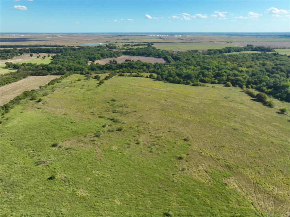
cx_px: 145
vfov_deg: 56.8
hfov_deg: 71.6
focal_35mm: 24
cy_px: 108
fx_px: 201
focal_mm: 12.29
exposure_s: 1/1600
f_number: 2.8
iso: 120
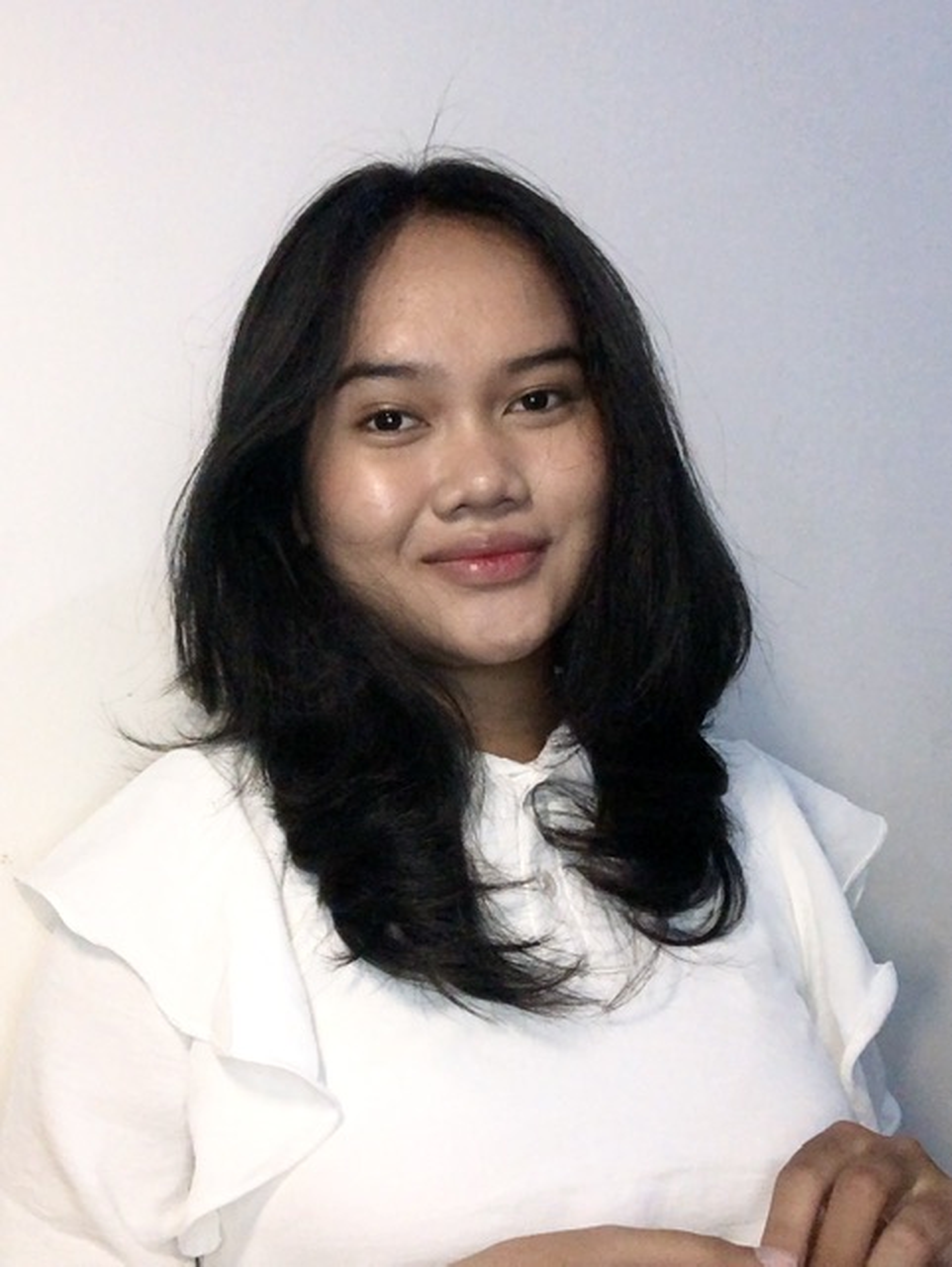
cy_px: 634
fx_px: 1172
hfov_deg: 44.2
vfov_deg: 56.8
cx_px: 476
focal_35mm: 32
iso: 200
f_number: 2.2
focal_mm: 2.87
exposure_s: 1/50
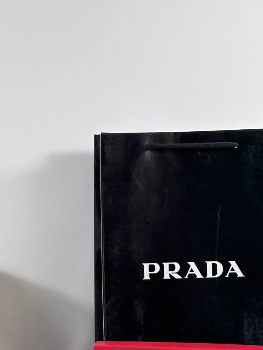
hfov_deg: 13.3
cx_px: -5
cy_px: 256
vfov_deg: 17.8
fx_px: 1114
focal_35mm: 110
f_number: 1.78
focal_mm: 6.86
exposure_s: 1/100
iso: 80
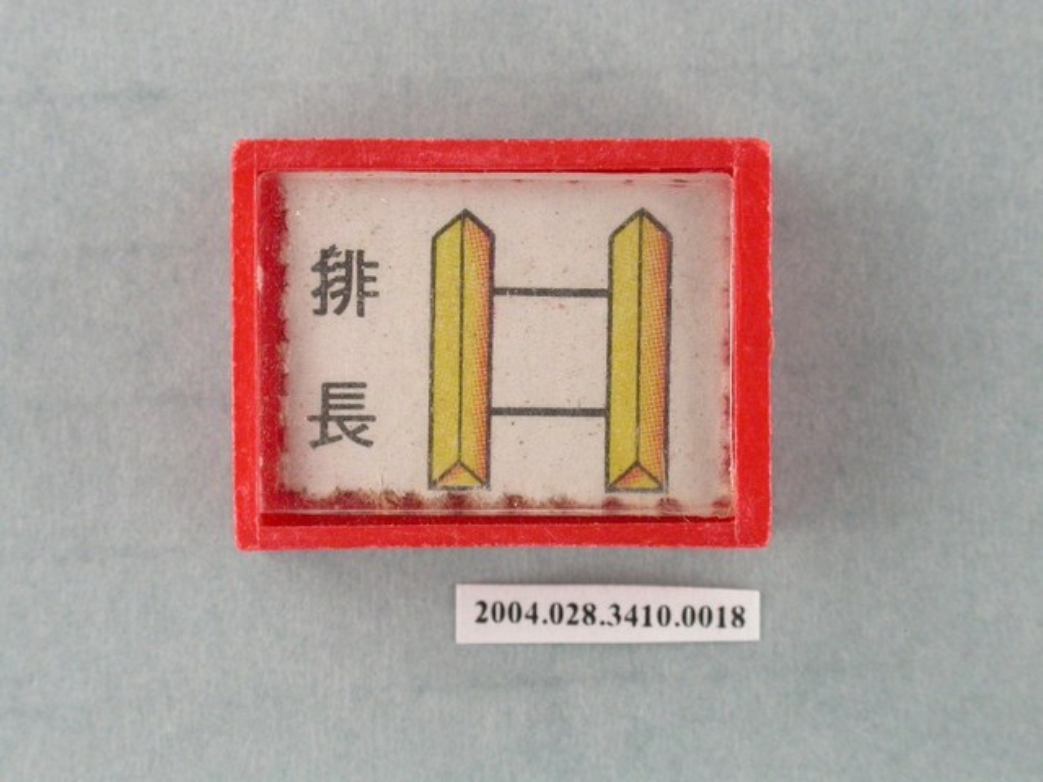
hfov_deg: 13.7
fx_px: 4339
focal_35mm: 144
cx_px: 522
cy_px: 391
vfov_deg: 10.3
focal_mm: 29.9
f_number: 6.2
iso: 200
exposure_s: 1/30
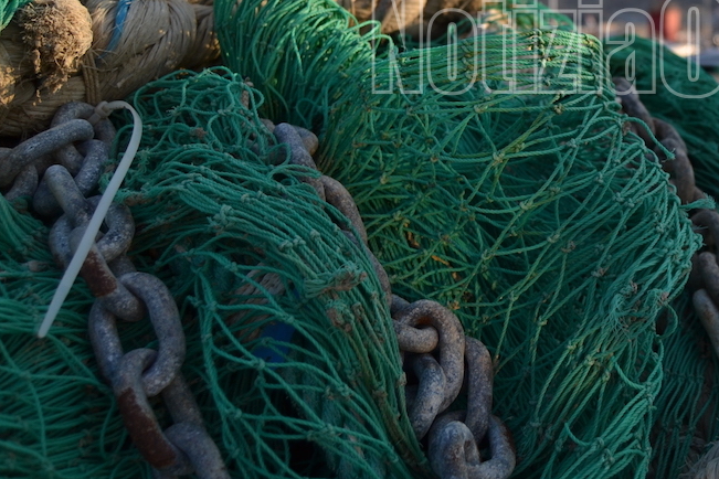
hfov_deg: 34.0
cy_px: 73
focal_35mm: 56
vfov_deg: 23.7
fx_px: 1118
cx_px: 623
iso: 100
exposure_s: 1/800
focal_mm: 18
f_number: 3.5
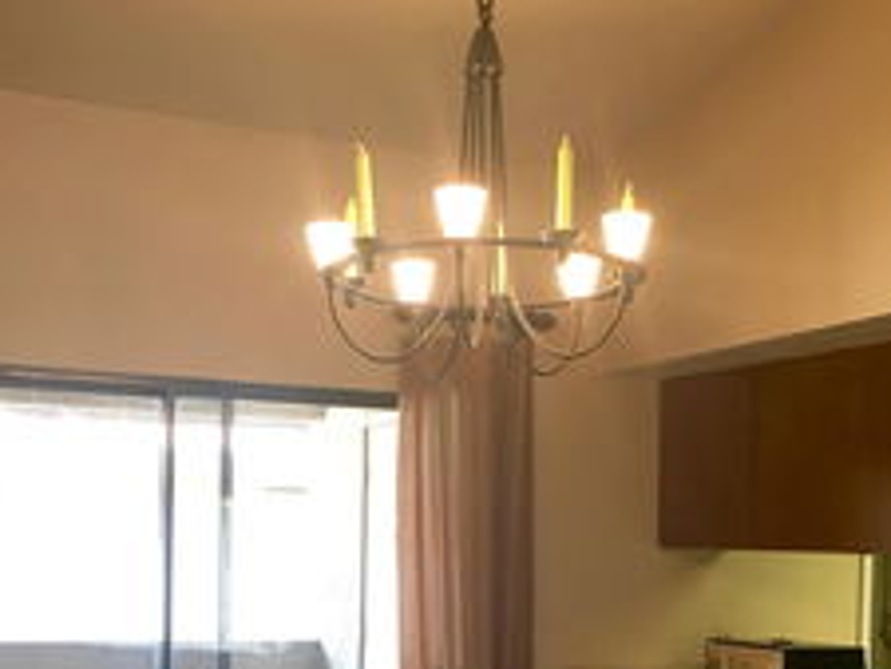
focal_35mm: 55
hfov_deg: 34.9
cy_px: 602
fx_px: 1416
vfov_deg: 25.7
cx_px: 465
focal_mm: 4.15
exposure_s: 1/15
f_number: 2.2
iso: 25
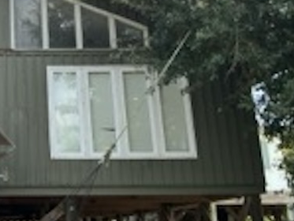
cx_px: -14
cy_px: 86
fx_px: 510
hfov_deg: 29.6
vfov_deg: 24.4
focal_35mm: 60
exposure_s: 1/770
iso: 25
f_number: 1.8
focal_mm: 3
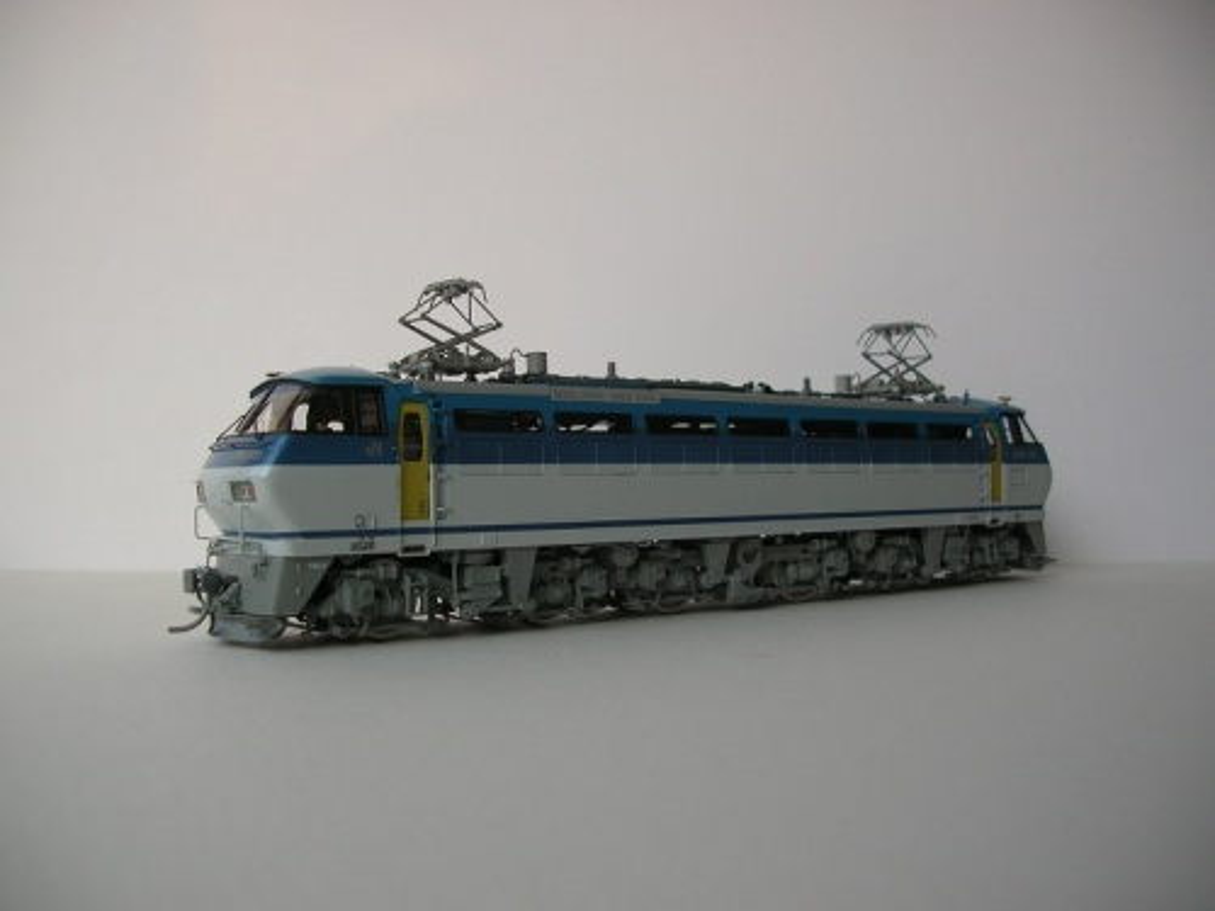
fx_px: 1228
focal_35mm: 35
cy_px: 456
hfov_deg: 52.6
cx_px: 608
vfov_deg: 40.7
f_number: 2.8
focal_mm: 5.8
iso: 50
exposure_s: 1/89.8
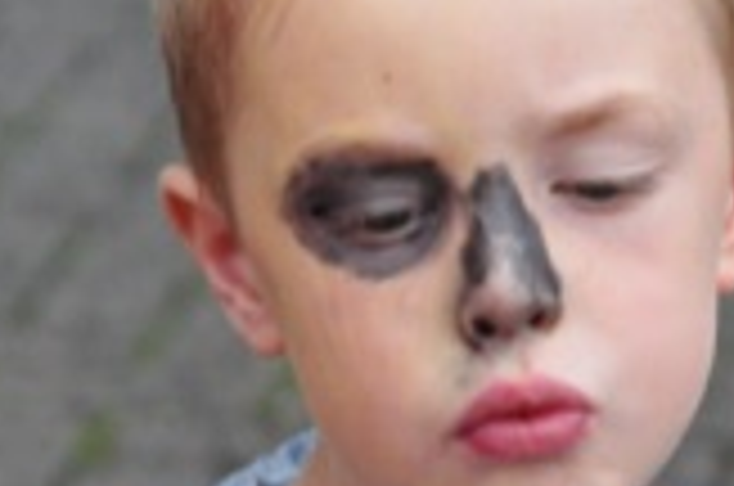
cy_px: 340
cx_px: 437
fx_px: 8974
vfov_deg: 3.1
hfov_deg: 4.7
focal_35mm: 441
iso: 2000
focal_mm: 120
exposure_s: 1/250
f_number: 6.3
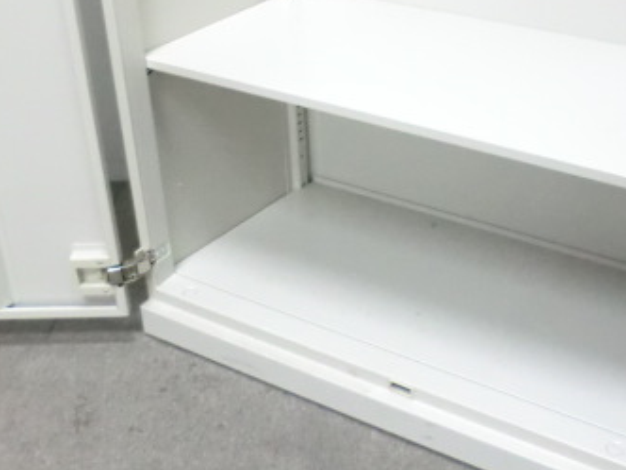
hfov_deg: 36.4
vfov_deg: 27.9
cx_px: 417
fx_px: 940
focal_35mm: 52
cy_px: 170
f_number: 3.2
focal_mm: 4.9
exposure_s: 1/50
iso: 800
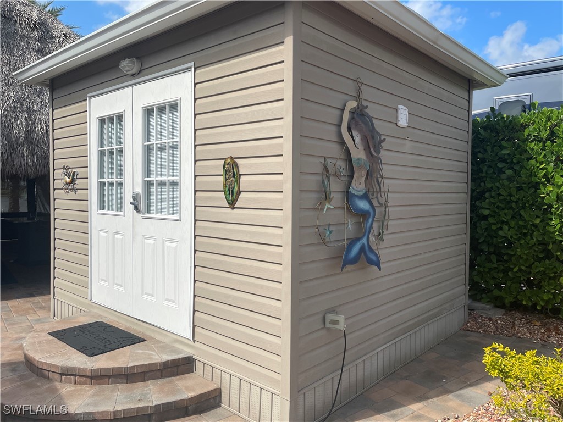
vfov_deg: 53.1
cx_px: 282
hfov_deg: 67.3
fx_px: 423
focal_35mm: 26
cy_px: 211
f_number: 1.6
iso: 32
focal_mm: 4.2
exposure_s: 1/3300
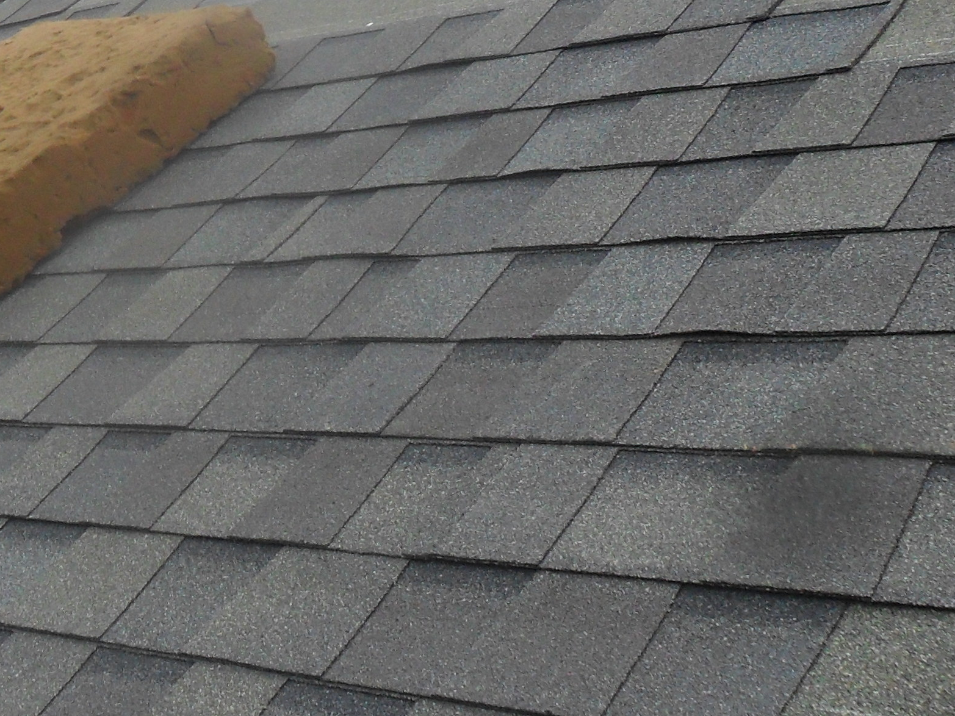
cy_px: 173
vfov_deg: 21.1
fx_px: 1904
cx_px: 115
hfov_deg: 27.3
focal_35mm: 69
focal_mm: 4.9
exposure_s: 1/500
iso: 100
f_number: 3.5
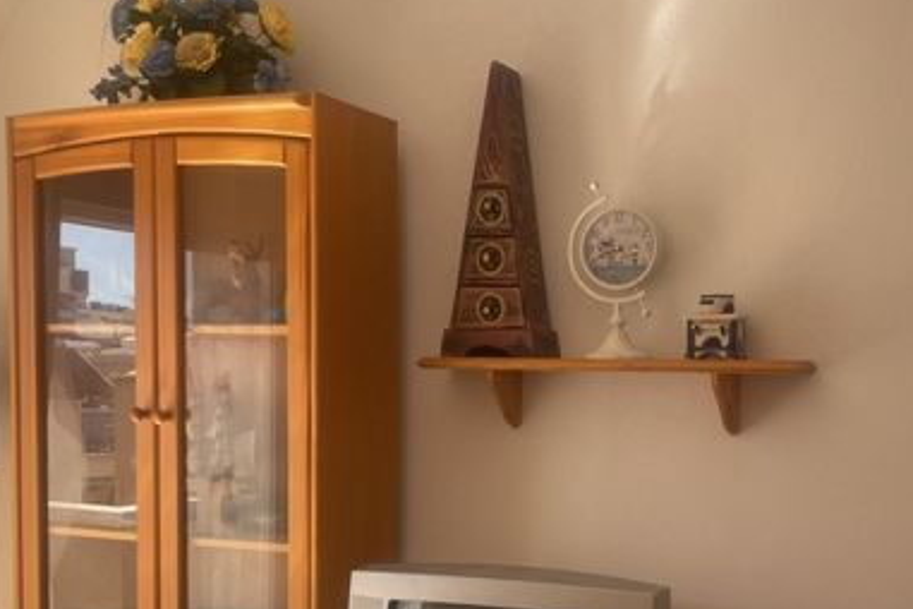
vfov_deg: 26.6
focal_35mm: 50
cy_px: 463
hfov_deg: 39.3
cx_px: 581
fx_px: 1268
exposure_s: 1/307
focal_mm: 4.2
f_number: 1.6
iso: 32
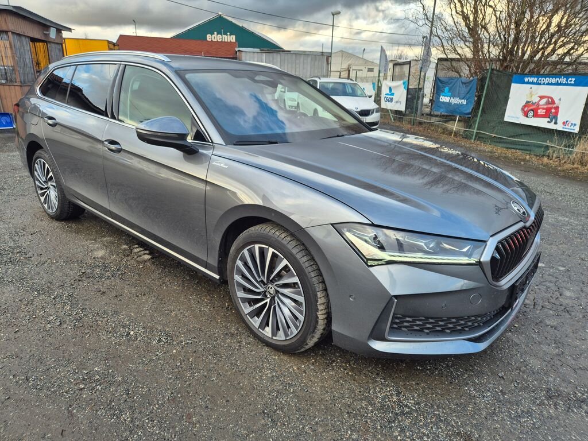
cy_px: 220
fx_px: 391
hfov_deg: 73.9
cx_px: 294
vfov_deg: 58.9
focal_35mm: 23
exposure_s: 1/180
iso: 32
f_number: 1.8
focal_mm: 5.4
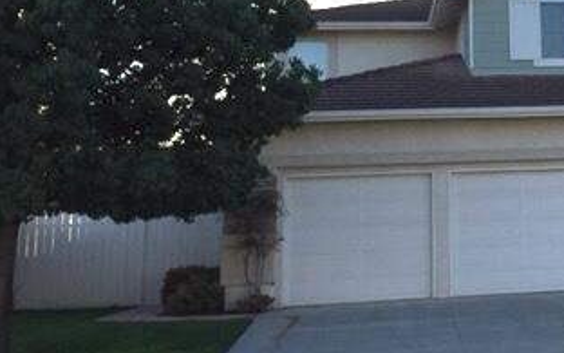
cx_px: 577
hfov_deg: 30.0
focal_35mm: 63
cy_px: 65
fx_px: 968
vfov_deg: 20.4
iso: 32
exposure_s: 1/1464
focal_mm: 4.15
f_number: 2.2
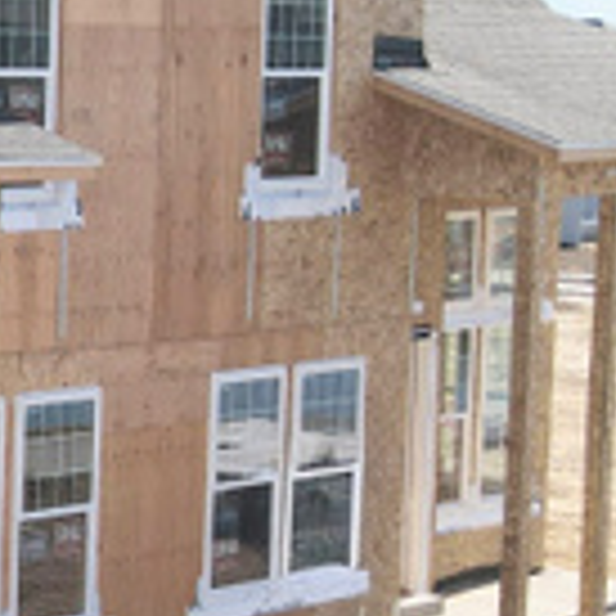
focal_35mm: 99
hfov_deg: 15.3
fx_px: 1993
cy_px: 209
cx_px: -477
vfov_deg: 17.5
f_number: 2.8
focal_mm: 4.5
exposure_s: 1/640
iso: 100
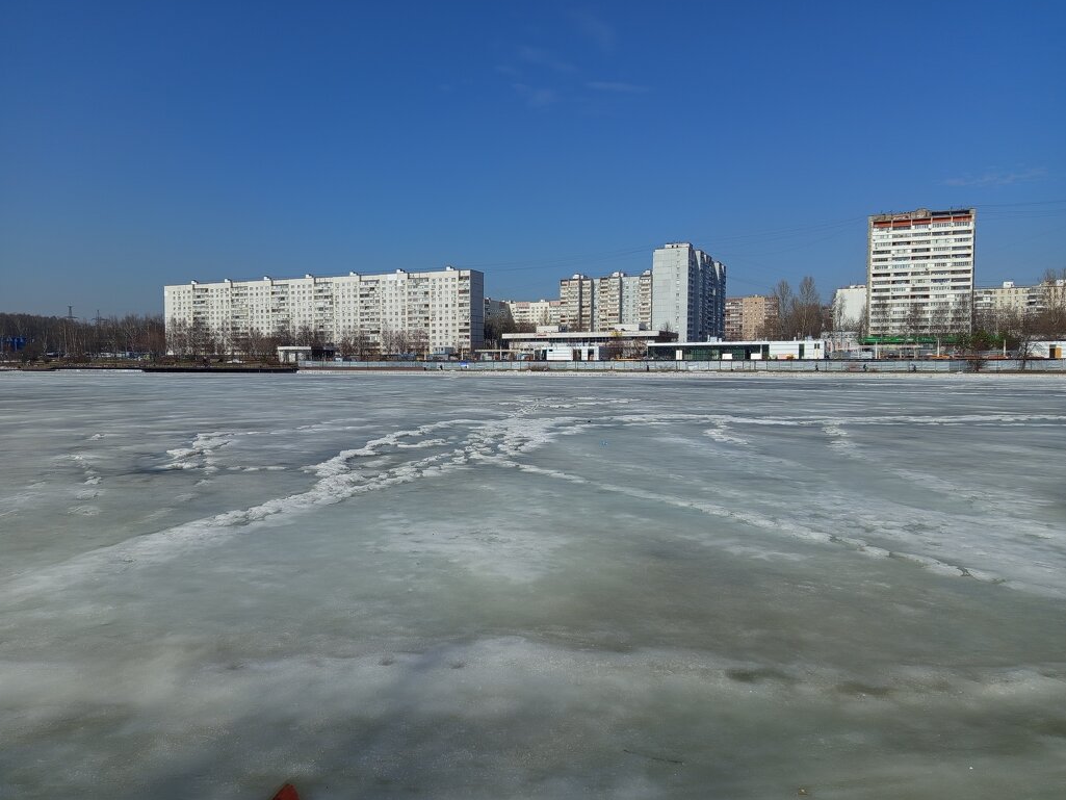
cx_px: 522
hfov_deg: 69.4
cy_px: 402
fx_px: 770
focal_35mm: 25
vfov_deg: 54.9
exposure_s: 1/1934
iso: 50
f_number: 1.7
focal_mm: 5.24
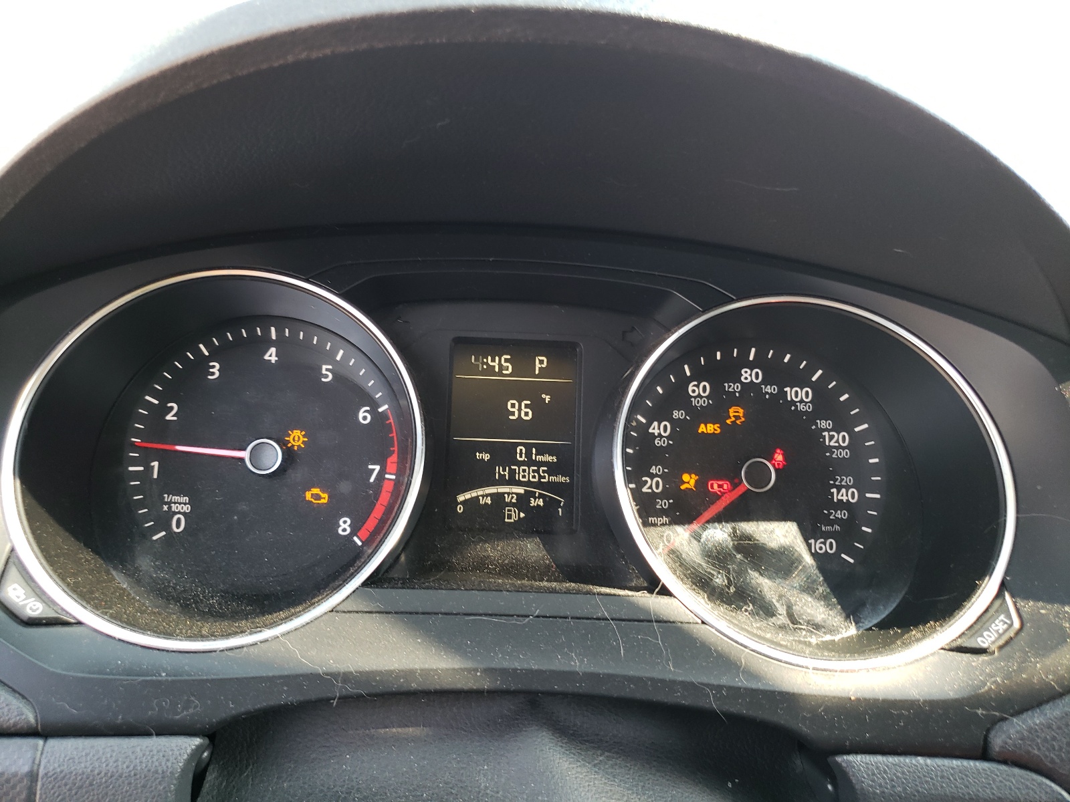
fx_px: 804
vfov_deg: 53.1
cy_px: 401
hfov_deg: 67.3
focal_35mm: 26
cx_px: 535
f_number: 1.5
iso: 59
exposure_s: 1/60.2
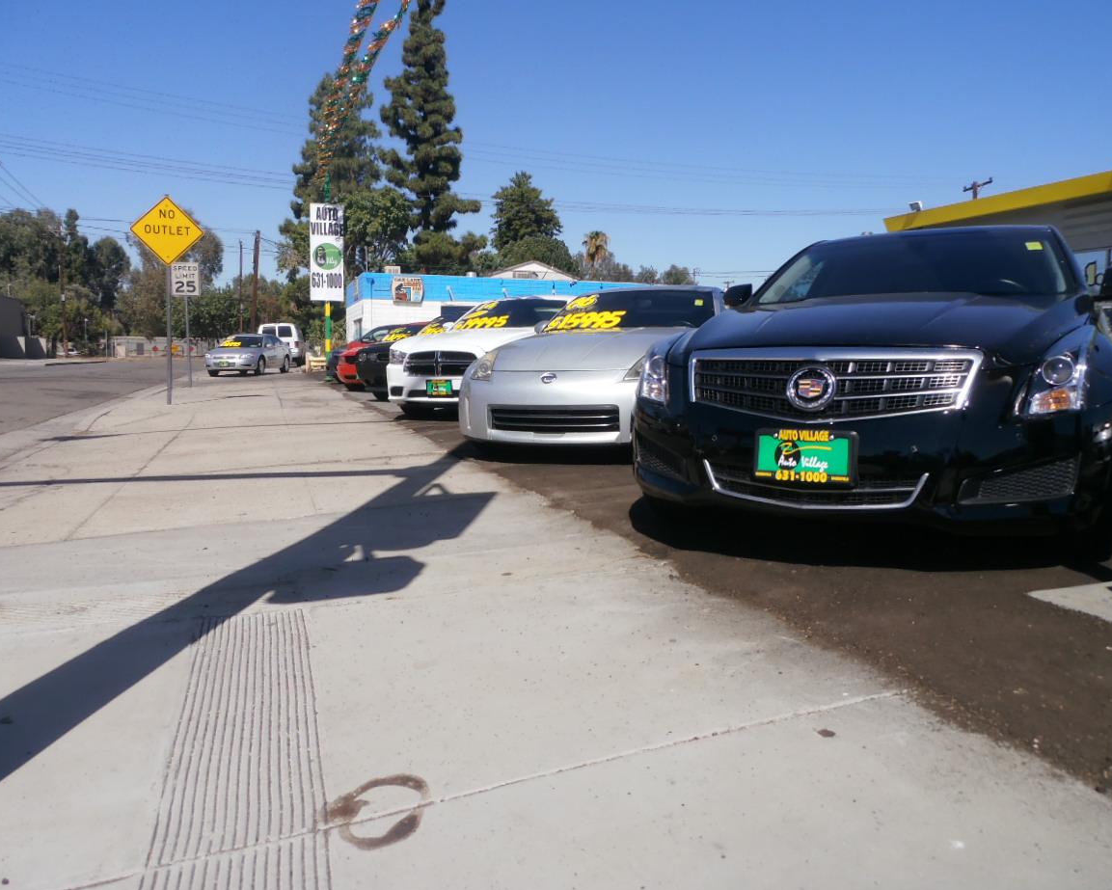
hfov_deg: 66.0
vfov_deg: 54.9
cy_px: 432
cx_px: 565
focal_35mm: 26
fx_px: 856
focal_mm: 4.2
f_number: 3
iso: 80
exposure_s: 1/2000
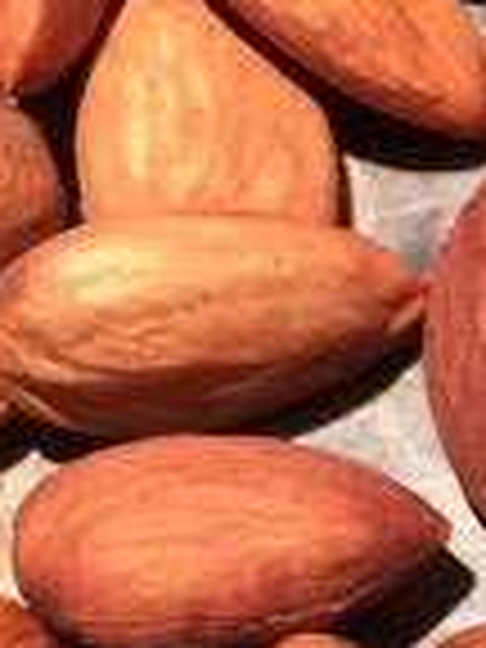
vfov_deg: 11.5
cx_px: 994
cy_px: 756
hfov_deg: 8.4
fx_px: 3145
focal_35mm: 168
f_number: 2.2
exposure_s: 1/30
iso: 64
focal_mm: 4.15
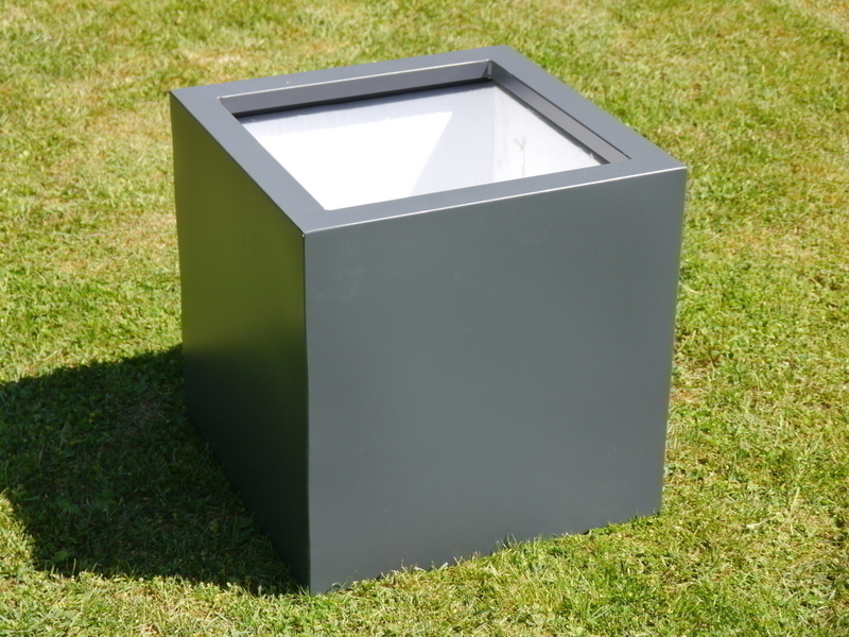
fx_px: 2060
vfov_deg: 17.6
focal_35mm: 84
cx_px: 424
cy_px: 318
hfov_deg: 23.3
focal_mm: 42
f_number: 7.1
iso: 160
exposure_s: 1/250
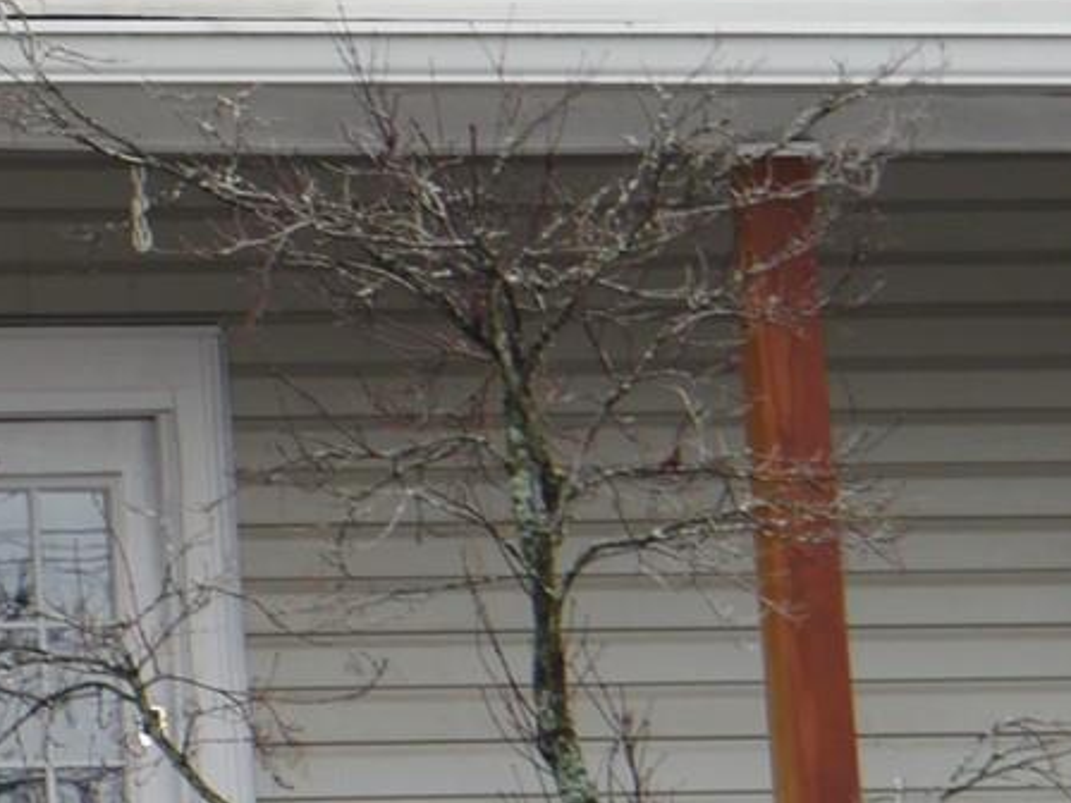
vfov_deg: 7.1
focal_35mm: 210
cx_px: -818
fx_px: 6497
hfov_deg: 9.0
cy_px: 308
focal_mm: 23
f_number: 5.1
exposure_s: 1/160
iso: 200
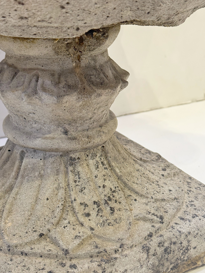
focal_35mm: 55
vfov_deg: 34.9
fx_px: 434
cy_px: 140
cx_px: 110
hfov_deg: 26.6
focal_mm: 6.76
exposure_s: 1/60
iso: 160
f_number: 1.78
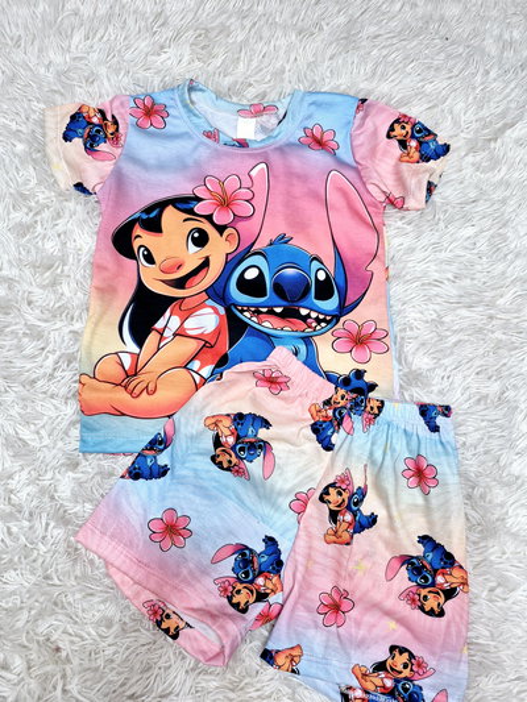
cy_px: 351
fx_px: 467
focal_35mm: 23
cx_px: 264
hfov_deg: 58.9
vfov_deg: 73.9
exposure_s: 1/100
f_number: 1.8
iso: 320
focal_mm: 5.4
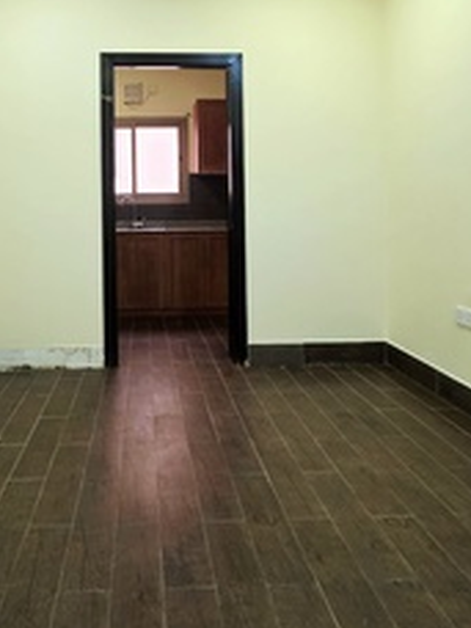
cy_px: 208
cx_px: 158
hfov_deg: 52.1
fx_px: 472
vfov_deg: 65.5
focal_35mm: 26
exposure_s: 1/50.3
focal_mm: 2.2
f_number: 1.9
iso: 250
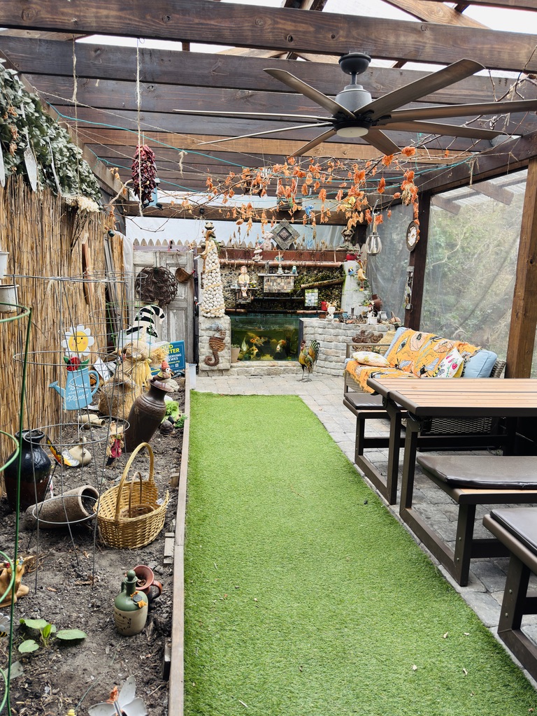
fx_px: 517
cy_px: 358
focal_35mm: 25
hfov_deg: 54.9
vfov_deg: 69.4
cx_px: 268
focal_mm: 6.76
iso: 100
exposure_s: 1/122
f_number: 1.78
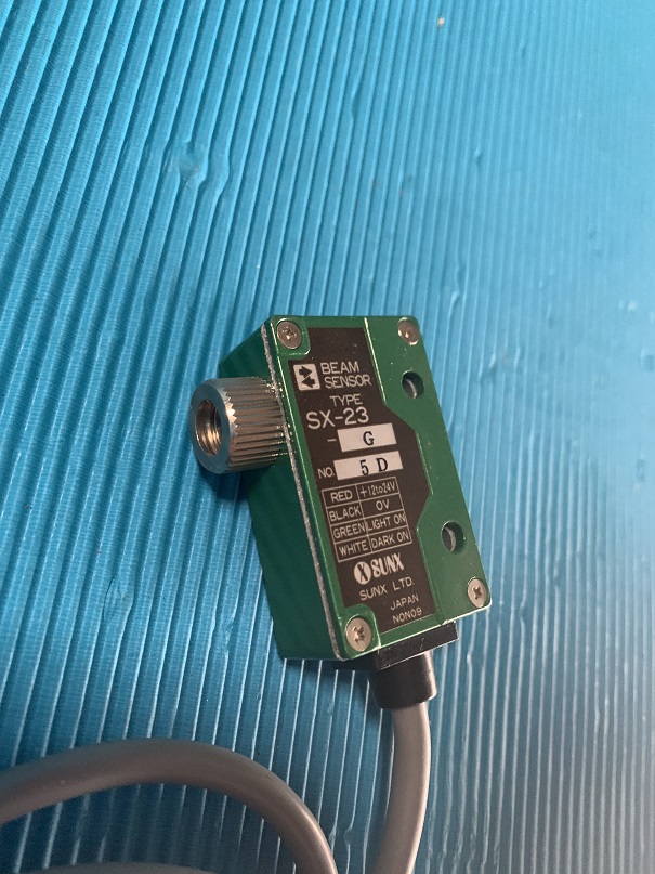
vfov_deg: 67.3
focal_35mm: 26
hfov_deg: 53.1
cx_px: 328
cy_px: 437
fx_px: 656
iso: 400
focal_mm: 4.25
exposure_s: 1/33
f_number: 1.8
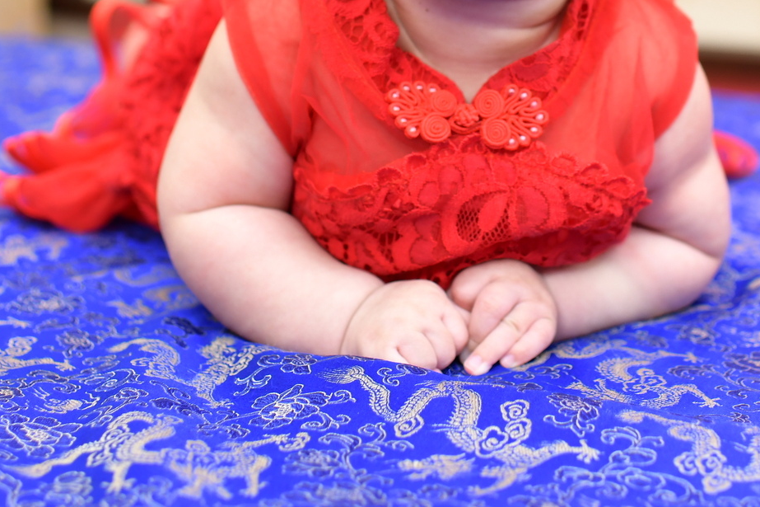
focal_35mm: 91
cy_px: -106
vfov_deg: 14.5
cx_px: 483
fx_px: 1921
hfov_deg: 22.3
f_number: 2.8
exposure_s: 1/160
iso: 400
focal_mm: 35
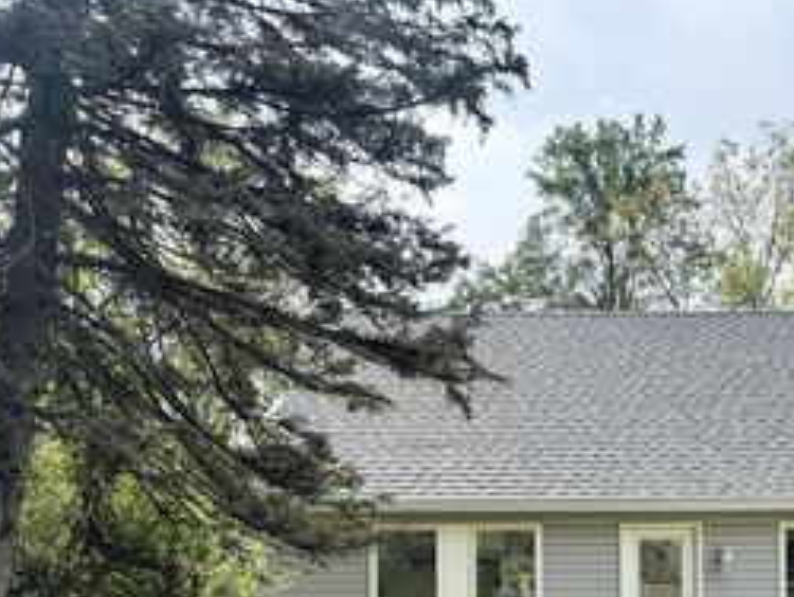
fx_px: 1102
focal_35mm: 48
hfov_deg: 39.0
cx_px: 549
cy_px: 557
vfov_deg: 28.9
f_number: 1.78
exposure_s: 1/2041
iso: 80
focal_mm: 6.76
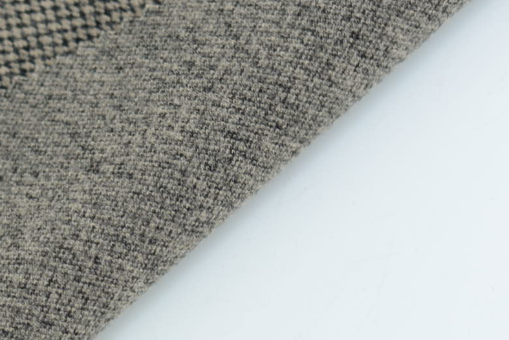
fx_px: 2702
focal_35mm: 191
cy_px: 467
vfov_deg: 7.1
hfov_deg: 10.3
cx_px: -329
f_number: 3.5
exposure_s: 1/100
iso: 100
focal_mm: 50
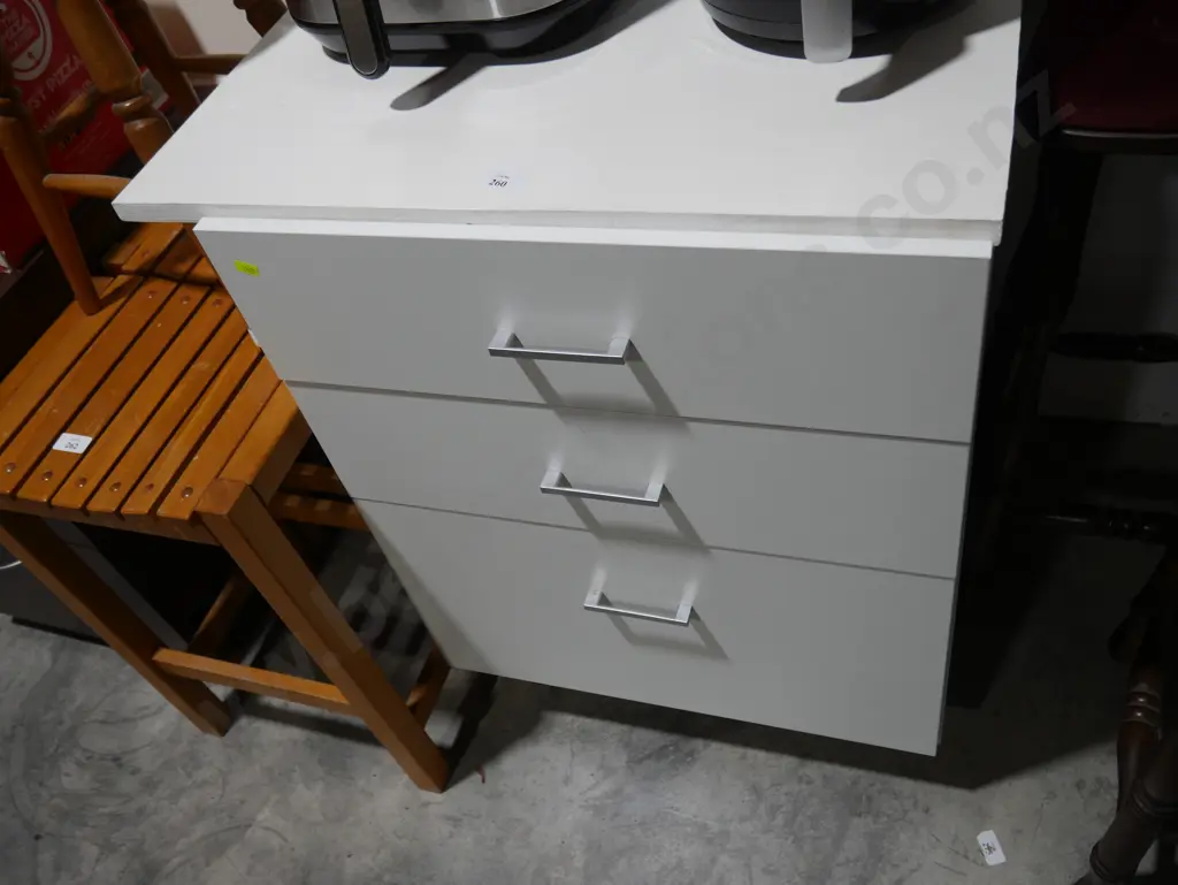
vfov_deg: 46.8
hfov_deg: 59.9
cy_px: 442
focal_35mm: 30
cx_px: 589
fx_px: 1021
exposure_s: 1/125
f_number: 3.6
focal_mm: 15
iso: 200
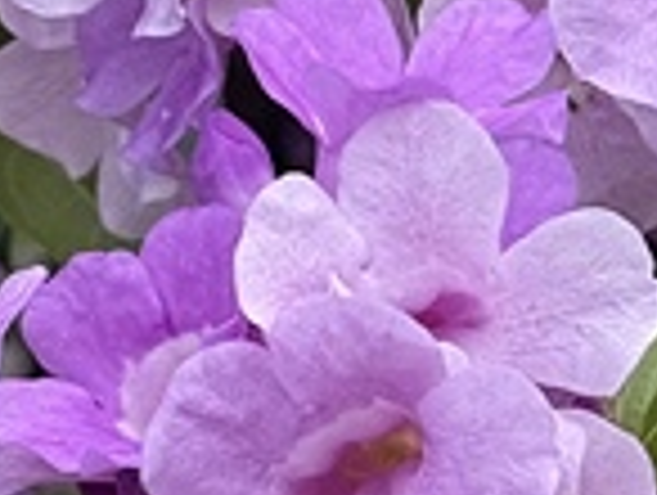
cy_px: 63
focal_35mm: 438
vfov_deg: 3.4
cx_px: 765
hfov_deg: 4.5
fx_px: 8327
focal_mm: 16.89
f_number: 2.8
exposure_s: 1/116
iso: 400
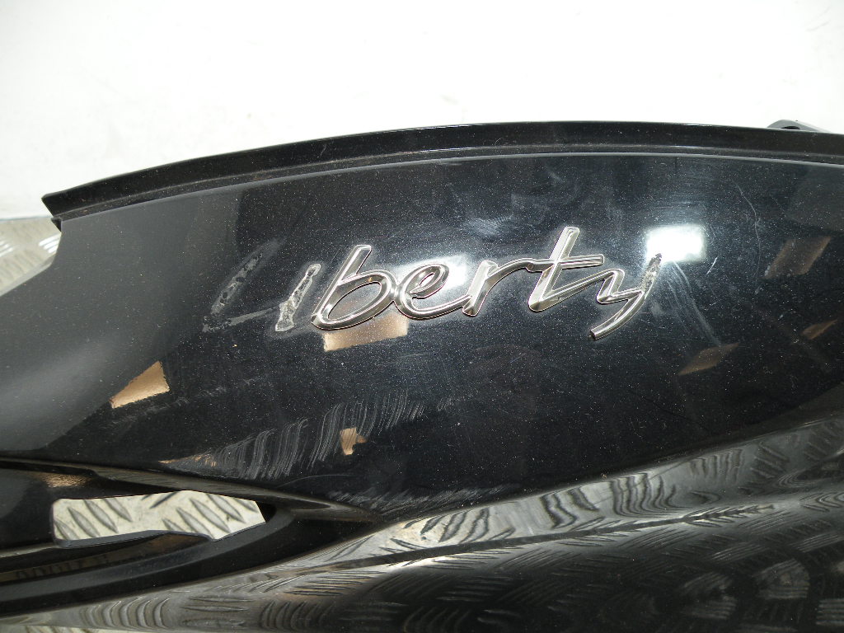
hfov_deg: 65.3
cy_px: 316
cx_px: 422
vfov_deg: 51.4
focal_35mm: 27
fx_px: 658
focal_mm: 4.7
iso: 114
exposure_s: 1/60.5
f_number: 2.8
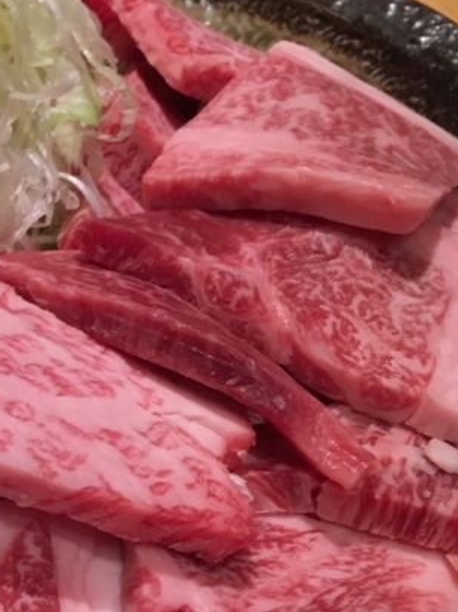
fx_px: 1288
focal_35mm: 73
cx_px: -89
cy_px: 426
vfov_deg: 26.5
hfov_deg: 19.1
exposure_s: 1/30
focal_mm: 4.15
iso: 160
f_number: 2.2
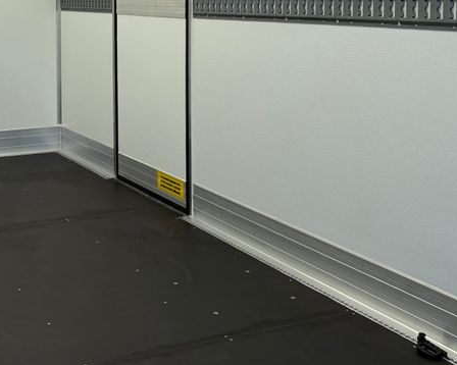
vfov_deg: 25.6
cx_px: 94
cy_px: 57
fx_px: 784
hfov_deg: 31.7
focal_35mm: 58
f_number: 1.6
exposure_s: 1/3279
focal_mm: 5.96
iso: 50
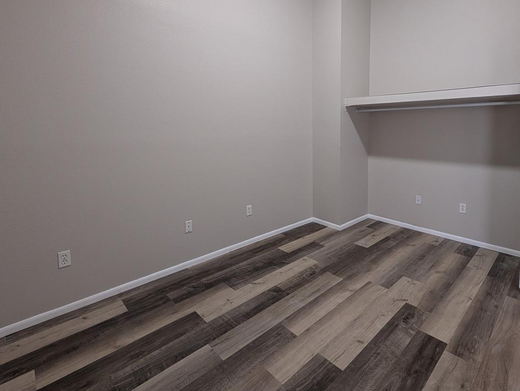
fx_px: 256
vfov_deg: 73.6
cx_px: 300
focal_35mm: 17
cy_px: 147
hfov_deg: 90.3
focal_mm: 2.02
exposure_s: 1/24
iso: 150
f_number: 1.7
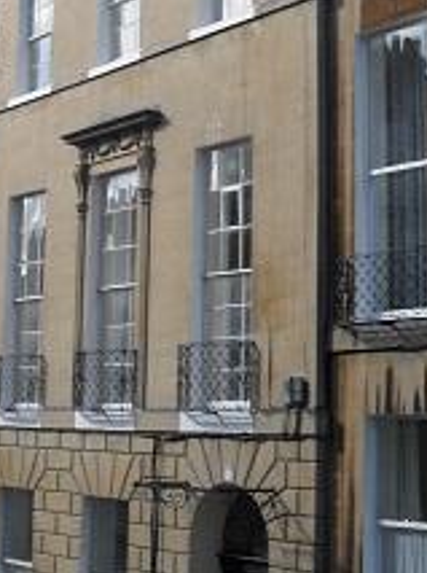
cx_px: 21
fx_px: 1303
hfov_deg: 18.2
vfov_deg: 24.6
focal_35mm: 79
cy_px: 169
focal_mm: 6.2
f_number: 8.9
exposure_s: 1/60
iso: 100
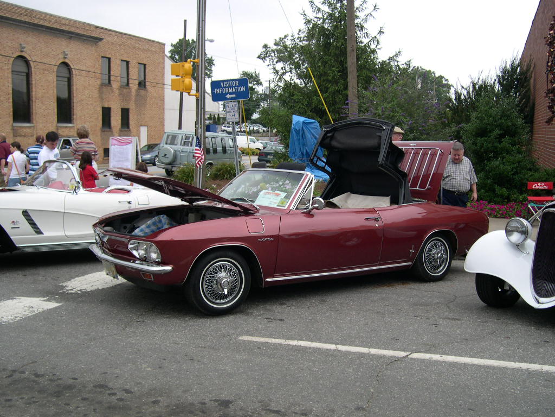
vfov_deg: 37.7
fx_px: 609
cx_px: 278
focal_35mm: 38
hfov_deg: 49.0
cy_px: 208
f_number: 2.8
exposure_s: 1/486
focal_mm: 8
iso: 100
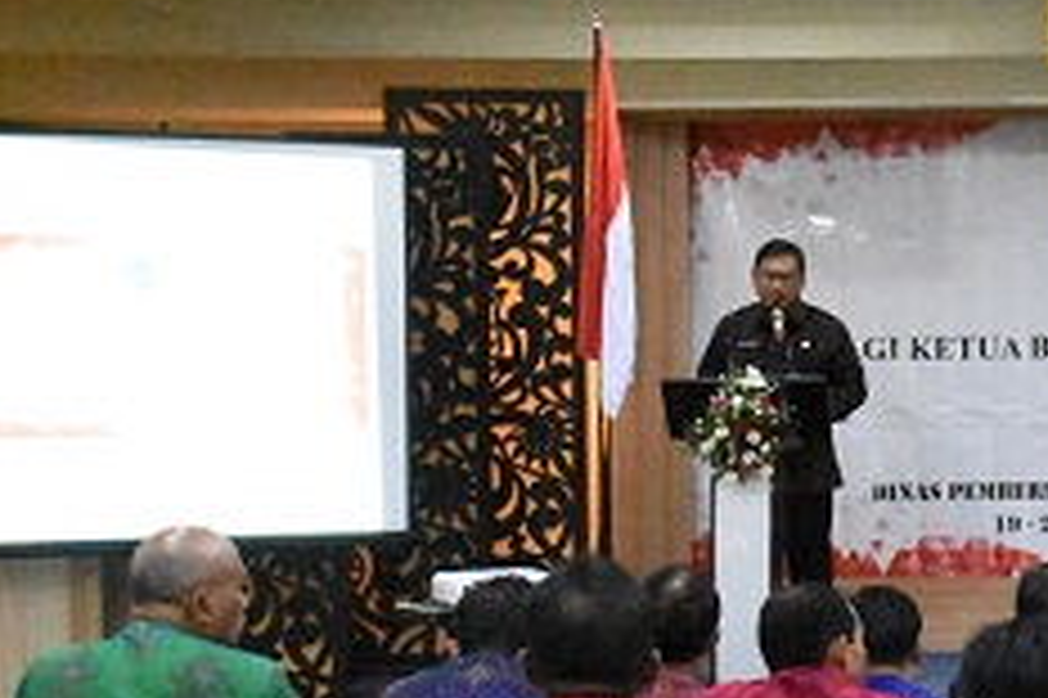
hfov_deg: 18.6
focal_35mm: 104
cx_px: 1232
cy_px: 360
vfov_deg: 13.1
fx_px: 3034
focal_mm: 27
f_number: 5
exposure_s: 1/320
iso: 25600
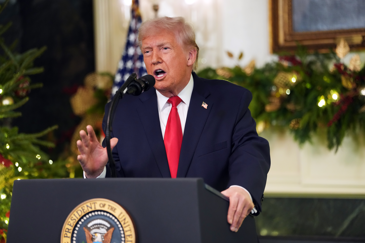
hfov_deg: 16.7
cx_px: 182
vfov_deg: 11.1
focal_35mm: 123
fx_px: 1247
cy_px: 122
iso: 3200
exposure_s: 1/250
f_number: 2
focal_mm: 123
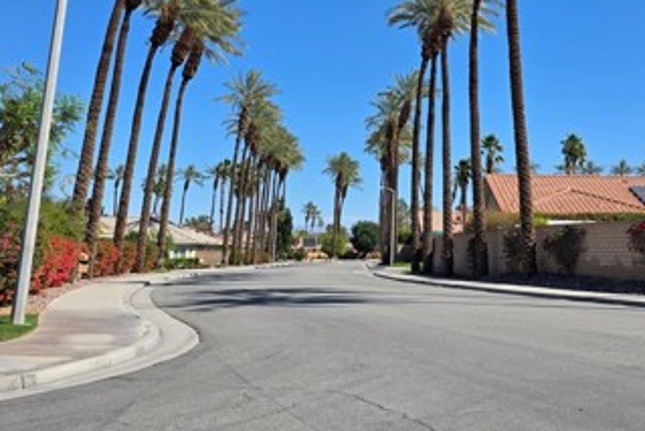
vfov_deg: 26.7
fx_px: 860
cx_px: 445
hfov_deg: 40.4
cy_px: 8
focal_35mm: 48
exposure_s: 1/6809
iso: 80
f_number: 1.7
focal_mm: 6.3
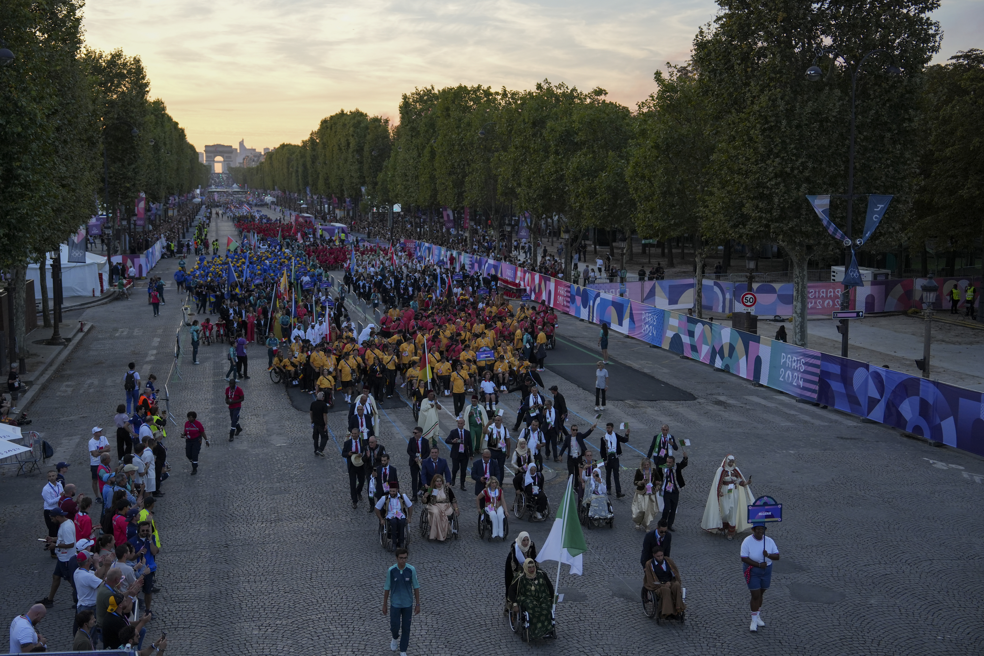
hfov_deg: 46.4
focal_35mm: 42
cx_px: 492
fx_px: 1148
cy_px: 328
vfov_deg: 31.9
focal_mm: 42
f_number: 2.8
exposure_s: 1/1600
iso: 800
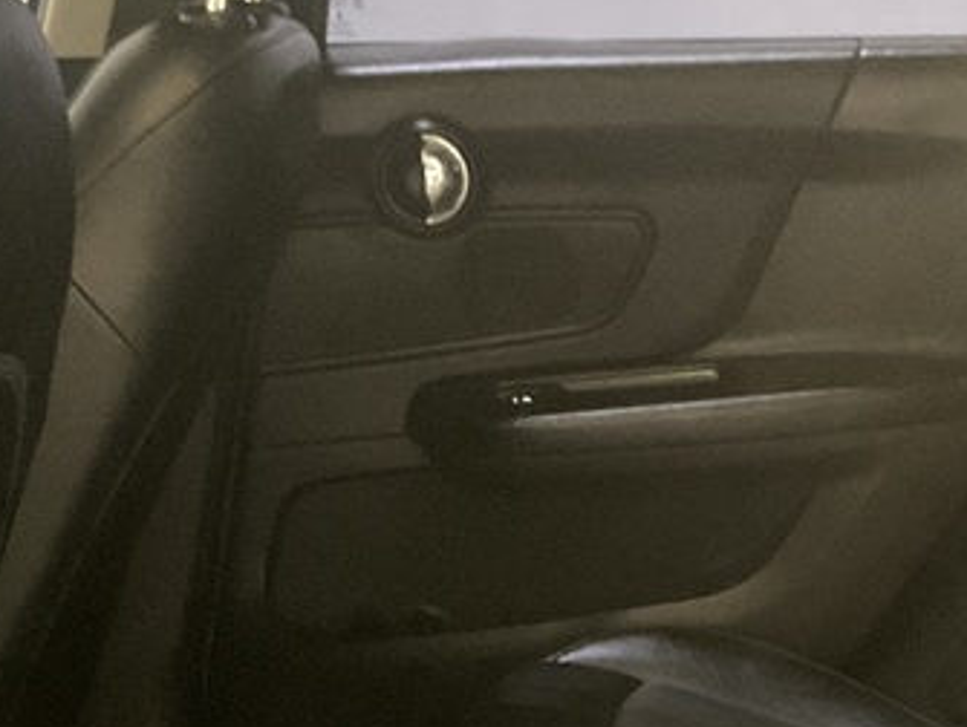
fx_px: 2321
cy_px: 790
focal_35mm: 83
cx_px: 673
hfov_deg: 23.4
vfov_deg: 17.2
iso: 500
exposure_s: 1/20
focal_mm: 3
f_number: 1.8
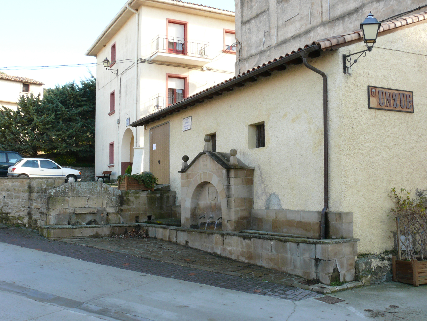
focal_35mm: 35
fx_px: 432
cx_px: 214
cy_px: 160
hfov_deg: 52.6
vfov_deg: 40.7
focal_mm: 7.4
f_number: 10
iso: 100
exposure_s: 1/20
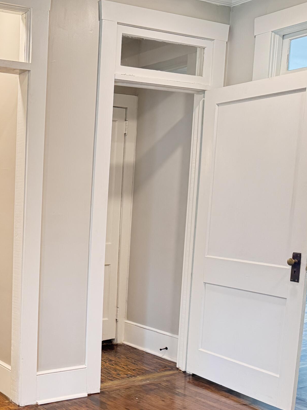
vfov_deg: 41.6
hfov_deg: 28.8
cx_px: -39
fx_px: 532
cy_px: 267
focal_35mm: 45
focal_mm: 6.76
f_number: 1.78
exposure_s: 1/60
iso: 320
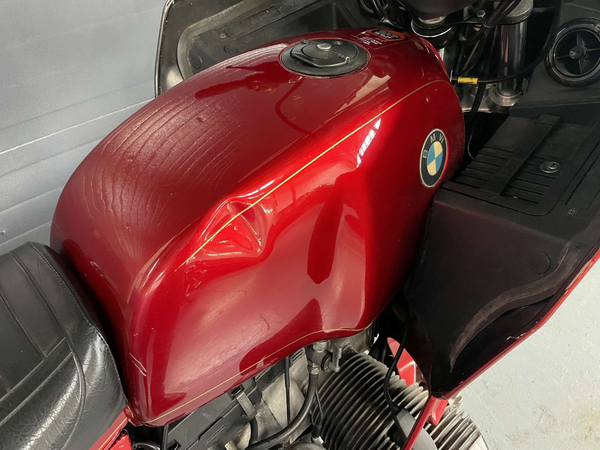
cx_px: 300
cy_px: 225
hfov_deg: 67.3
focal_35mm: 26
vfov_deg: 53.1
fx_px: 451
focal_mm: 4.2
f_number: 1.6
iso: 640
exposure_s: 1/35
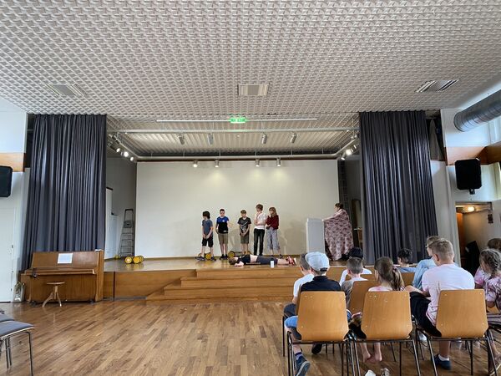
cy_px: 188
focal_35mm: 26
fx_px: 376
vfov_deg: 53.1
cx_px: 250
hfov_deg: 67.3
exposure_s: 1/71
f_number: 1.8
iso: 125
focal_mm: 4.25
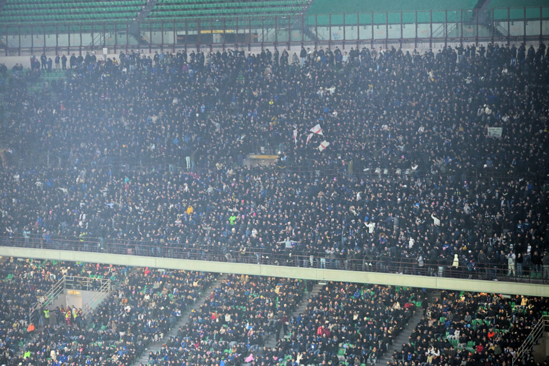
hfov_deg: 17.1
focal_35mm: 120
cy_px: 183
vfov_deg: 11.4
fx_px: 1830
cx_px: 274
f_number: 4
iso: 1600
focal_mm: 120
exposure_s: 1/130
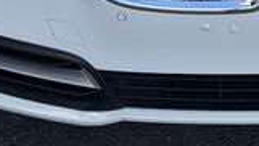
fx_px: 715
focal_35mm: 104
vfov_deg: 10.6
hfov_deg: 19.9
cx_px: 261
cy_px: -159
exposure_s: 1/1337
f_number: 1.78
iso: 80
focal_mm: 6.76
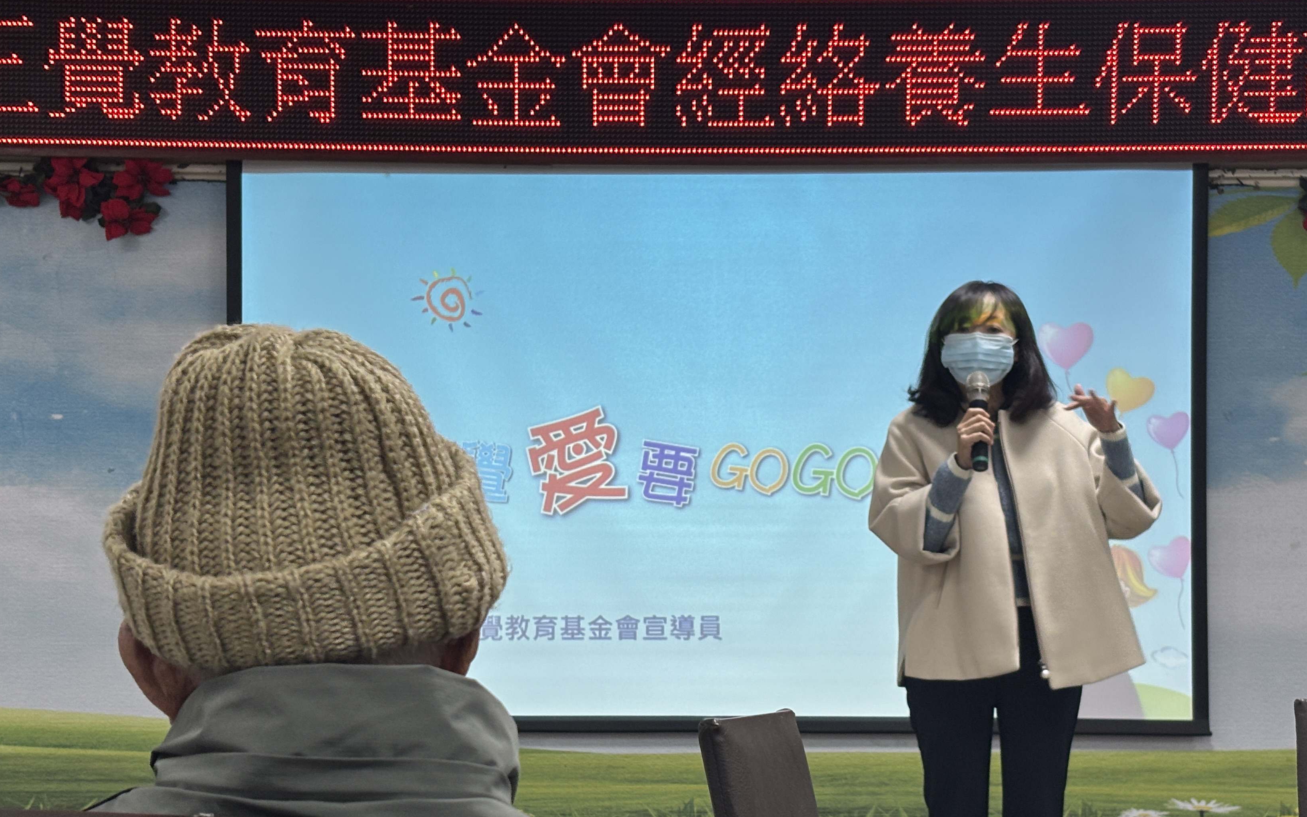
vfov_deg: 19.1
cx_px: 732
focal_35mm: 68
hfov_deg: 30.2
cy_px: 532
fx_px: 2422
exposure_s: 1/54
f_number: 1.6
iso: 50
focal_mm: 5.96
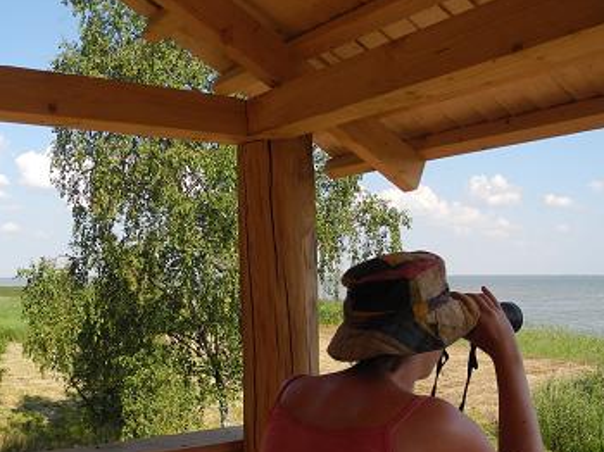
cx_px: 247
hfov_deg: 45.6
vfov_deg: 34.8
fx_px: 715
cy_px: 297
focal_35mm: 41
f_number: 3.2
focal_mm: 6
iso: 100
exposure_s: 1/1000
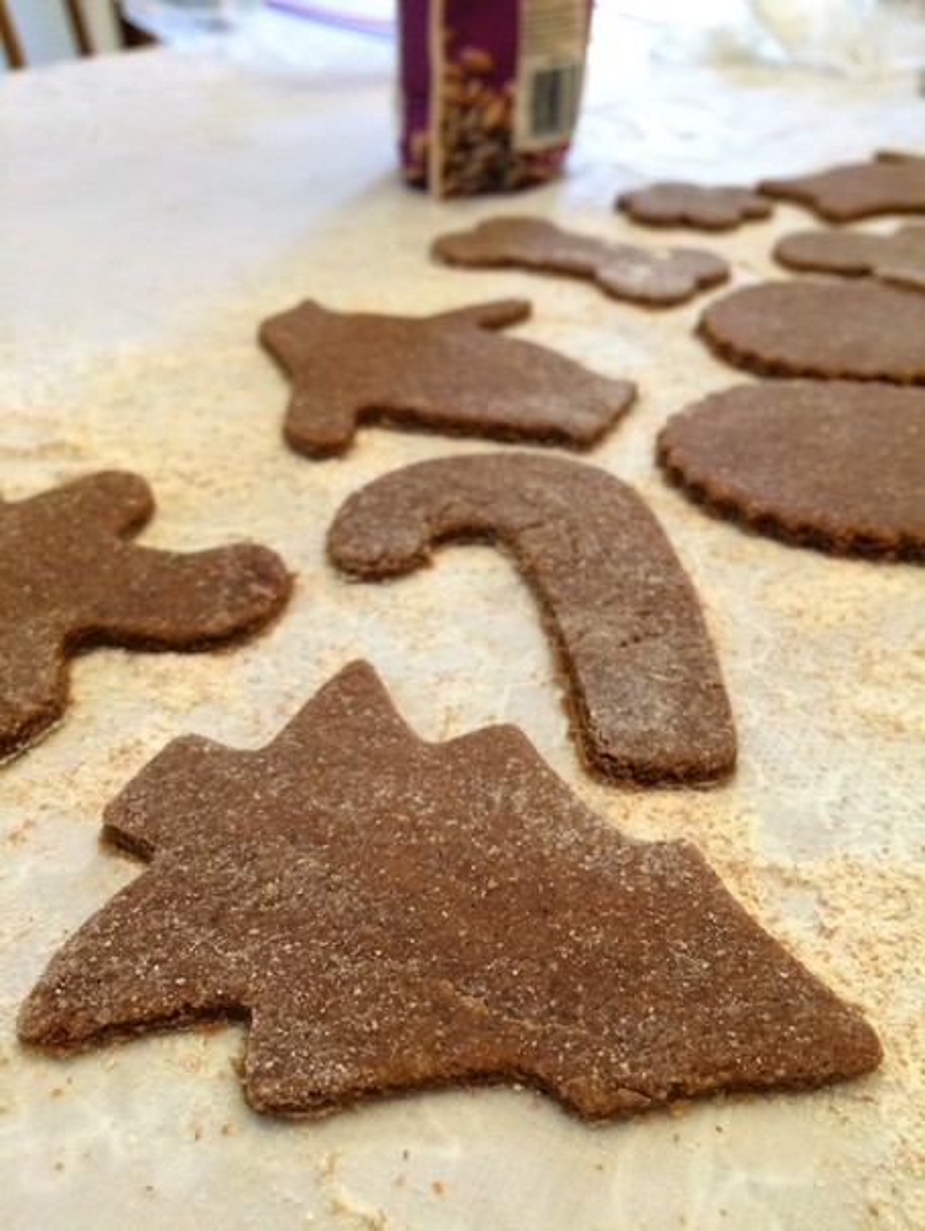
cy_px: 616
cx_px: 462
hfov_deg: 48.3
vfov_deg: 61.6
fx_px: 1033
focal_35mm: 29
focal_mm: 4.15
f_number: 2.2
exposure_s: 1/30
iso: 320
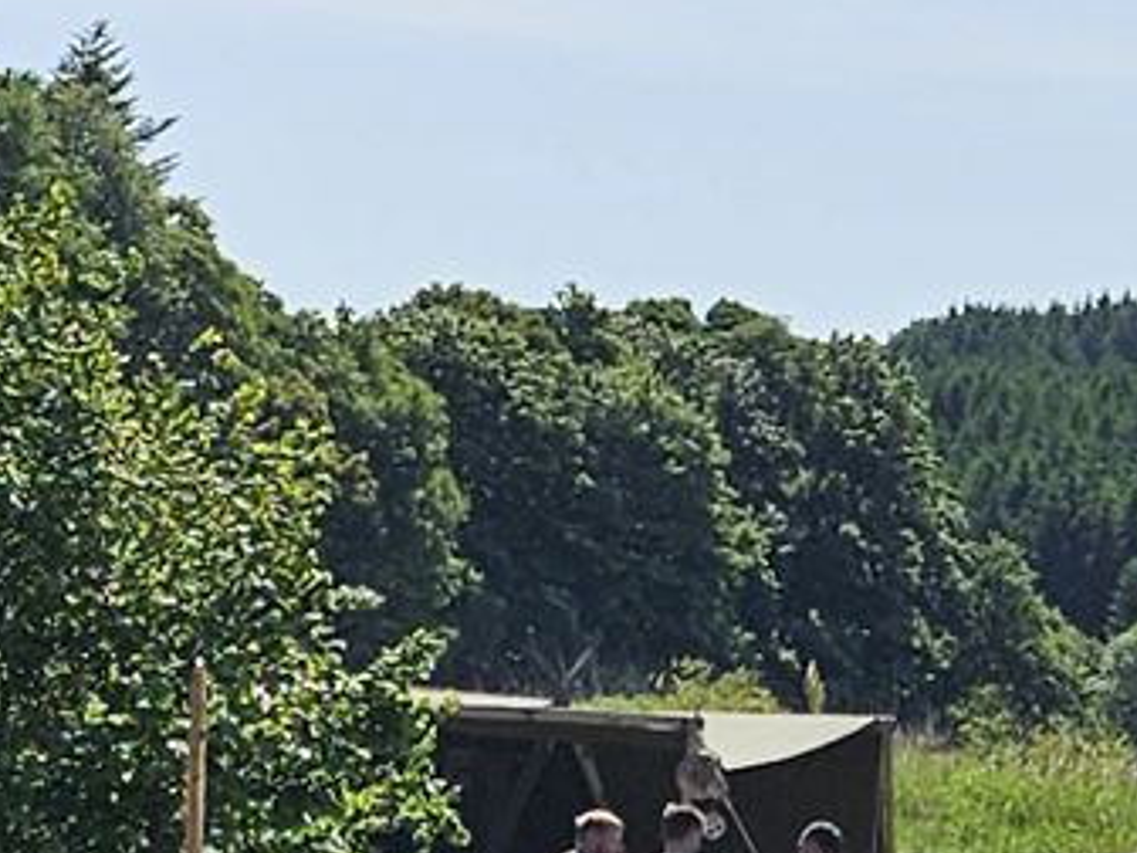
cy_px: 227
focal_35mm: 178
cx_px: -10
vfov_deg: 8.3
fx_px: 5847
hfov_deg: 11.0
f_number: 1.8
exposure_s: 1/4043
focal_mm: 5.4
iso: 25
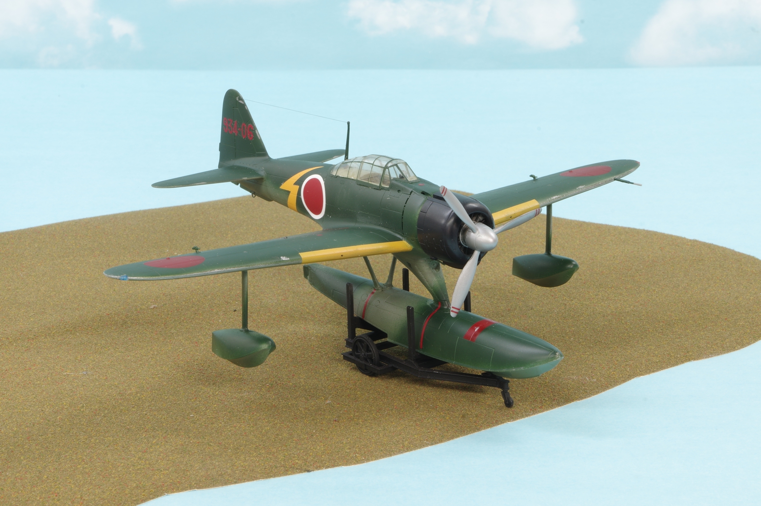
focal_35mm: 90
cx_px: 380
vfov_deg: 15.2
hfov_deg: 22.6
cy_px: 253
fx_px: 1901
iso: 100
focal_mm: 60
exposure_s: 5
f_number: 25
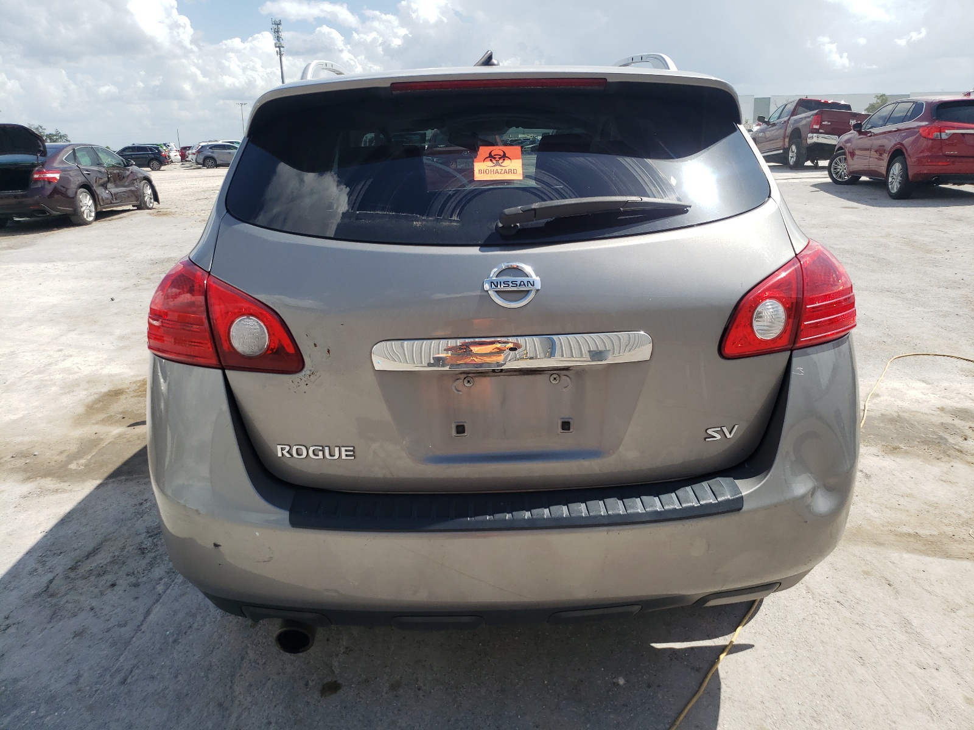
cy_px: 365
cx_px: 487
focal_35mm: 26
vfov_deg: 53.1
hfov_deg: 67.3
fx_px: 732
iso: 50
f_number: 1.5
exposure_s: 1/2000
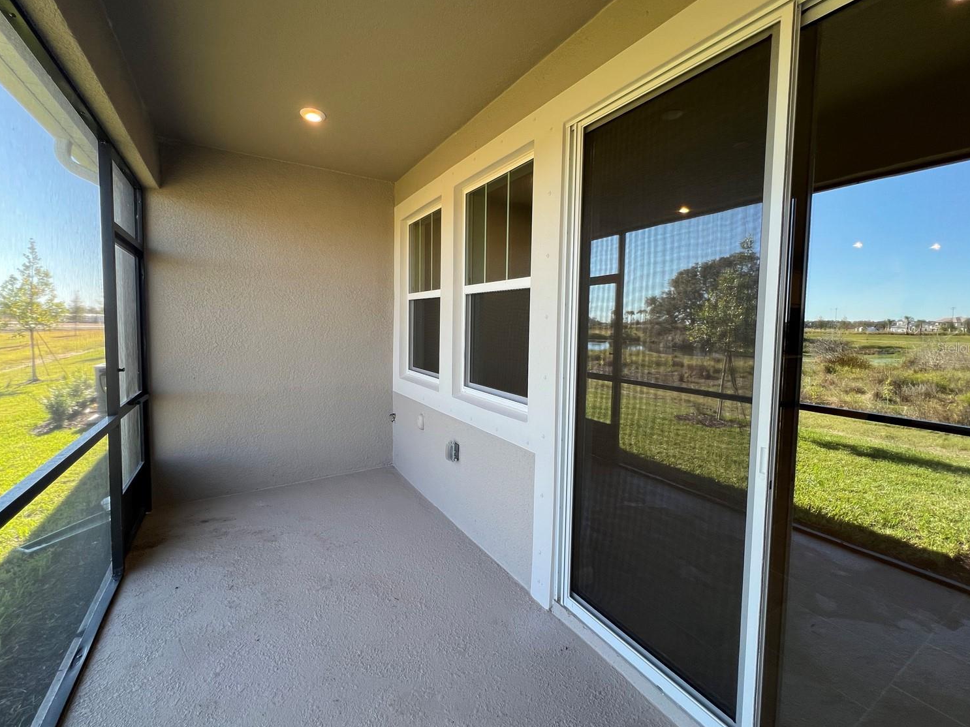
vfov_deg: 85.6
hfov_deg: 102.1
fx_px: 392
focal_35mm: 14
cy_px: 347
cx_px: 477
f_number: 1.8
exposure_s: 1/120
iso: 40
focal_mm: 1.57
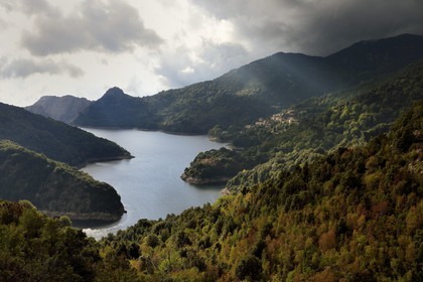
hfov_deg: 54.4
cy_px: 141
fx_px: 411
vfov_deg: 37.9
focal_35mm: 35
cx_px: 212
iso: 200
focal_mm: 35
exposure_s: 1/320
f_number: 13
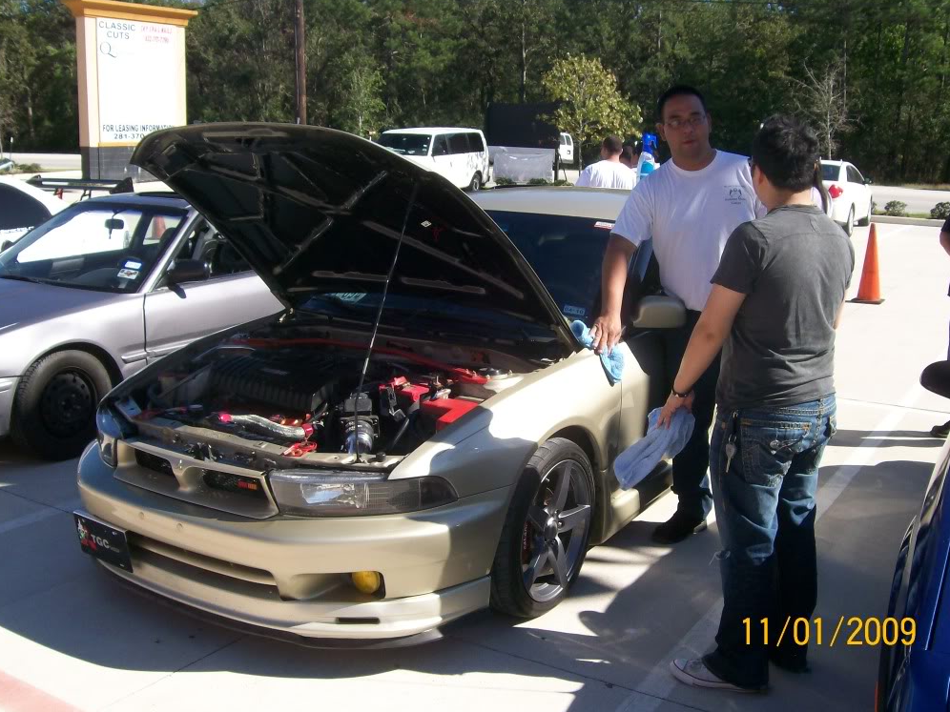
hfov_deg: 50.1
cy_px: 354
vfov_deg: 38.7
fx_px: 1015
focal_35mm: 37
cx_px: 478
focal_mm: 6
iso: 80
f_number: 4.8
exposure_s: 1/424
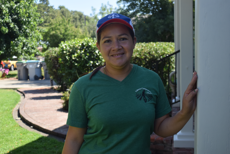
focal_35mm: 51
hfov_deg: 38.9
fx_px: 326
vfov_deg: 26.5
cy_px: 77
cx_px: 115
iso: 200
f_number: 5
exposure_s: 1/500
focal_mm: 34
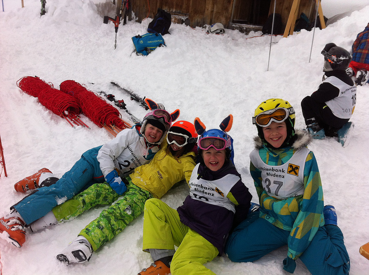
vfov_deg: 40.6
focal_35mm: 35
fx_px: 372
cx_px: 184
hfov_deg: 52.7
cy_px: 138
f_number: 2.8
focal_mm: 3.85
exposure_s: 1/2742
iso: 80
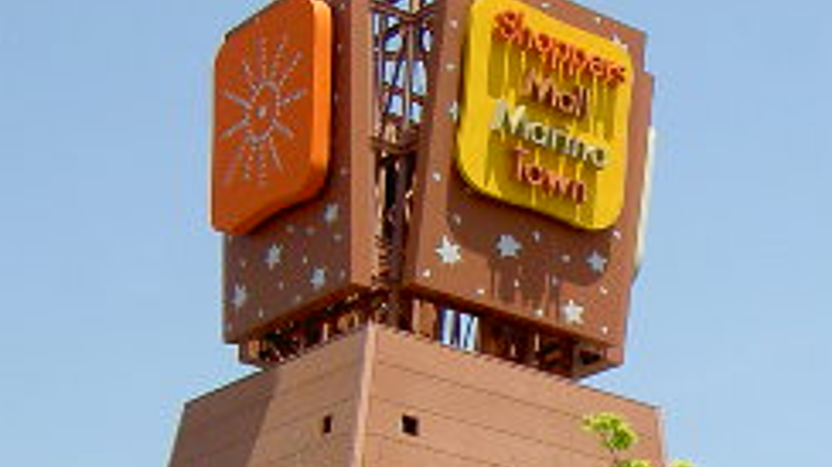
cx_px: 815
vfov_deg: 12.0
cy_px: 672
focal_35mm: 97
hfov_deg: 21.3
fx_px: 2139
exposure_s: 1/250
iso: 50
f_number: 4.7
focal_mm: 5.6
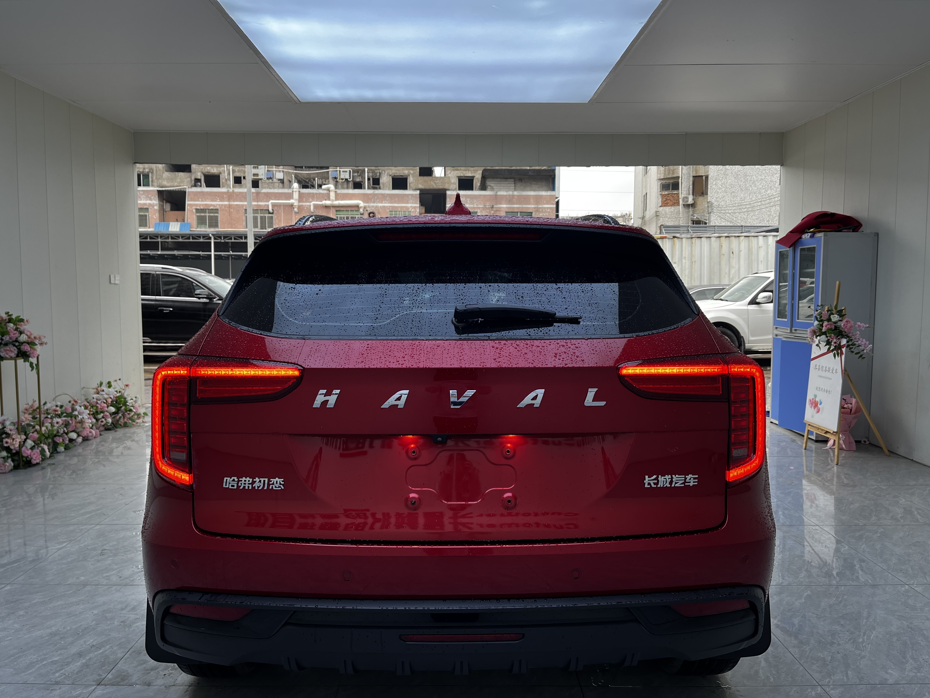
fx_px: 699
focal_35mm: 26
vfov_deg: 53.1
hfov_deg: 67.3
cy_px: 349
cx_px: 465
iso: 50
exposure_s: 1/100
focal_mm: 5.1
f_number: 1.6
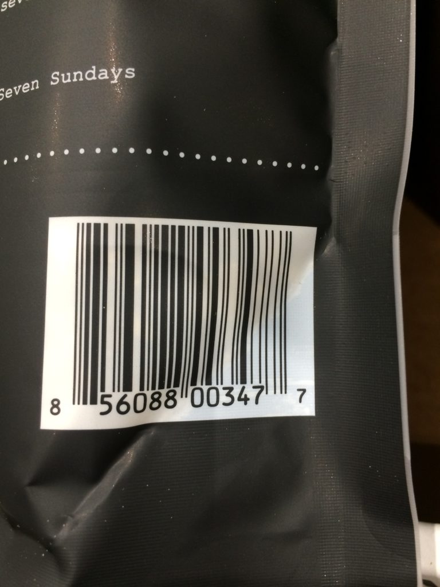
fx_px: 491
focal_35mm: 29
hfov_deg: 48.2
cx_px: 220
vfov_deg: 61.7
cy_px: 294
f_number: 2.2
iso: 125
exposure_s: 1/33
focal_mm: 4.15
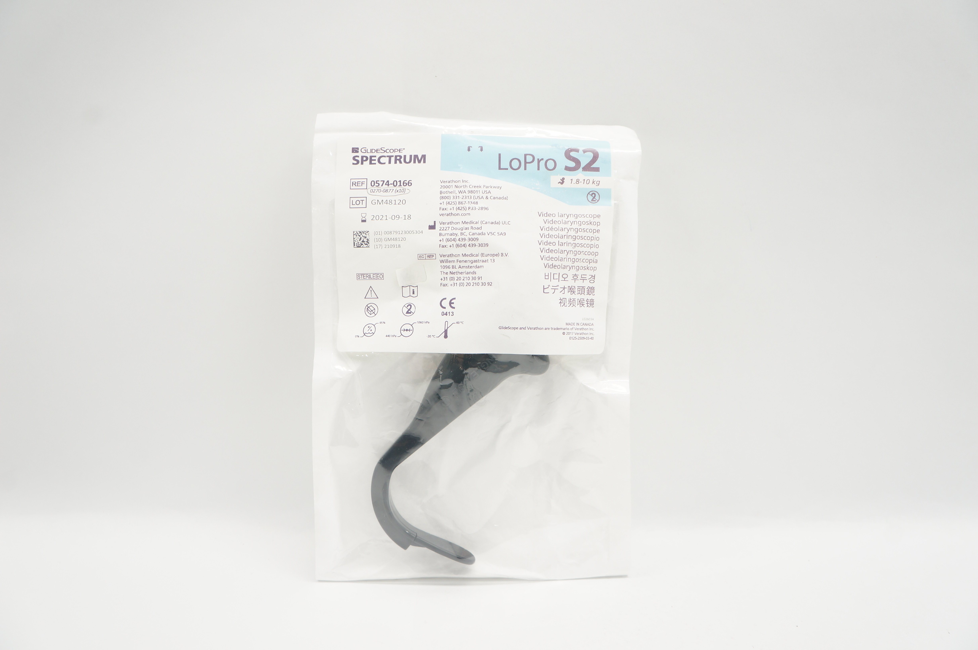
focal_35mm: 27
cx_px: 489
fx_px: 733
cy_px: 325
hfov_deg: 67.4
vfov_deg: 47.8
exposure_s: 1/20
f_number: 8
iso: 200
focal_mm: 18
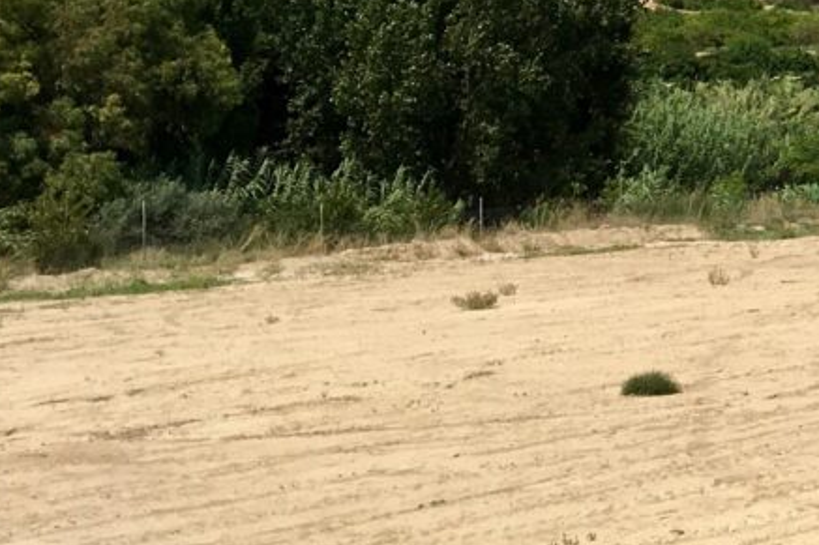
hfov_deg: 16.6
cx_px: 1389
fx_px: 2410
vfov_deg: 12.7
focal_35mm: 106
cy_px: -9
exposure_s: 1/2959
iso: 25
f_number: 2.2
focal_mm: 4.15
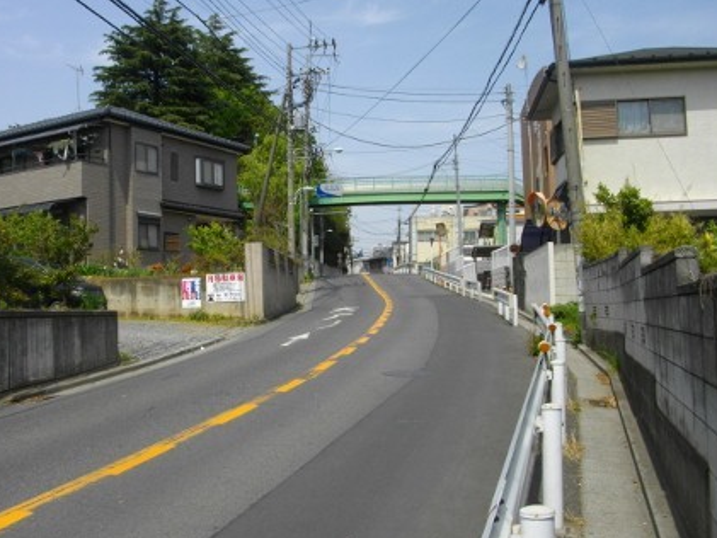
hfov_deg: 48.9
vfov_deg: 37.7
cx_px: 322
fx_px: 787
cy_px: 251
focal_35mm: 38
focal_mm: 5.7
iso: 100
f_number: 5.5
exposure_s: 1/500
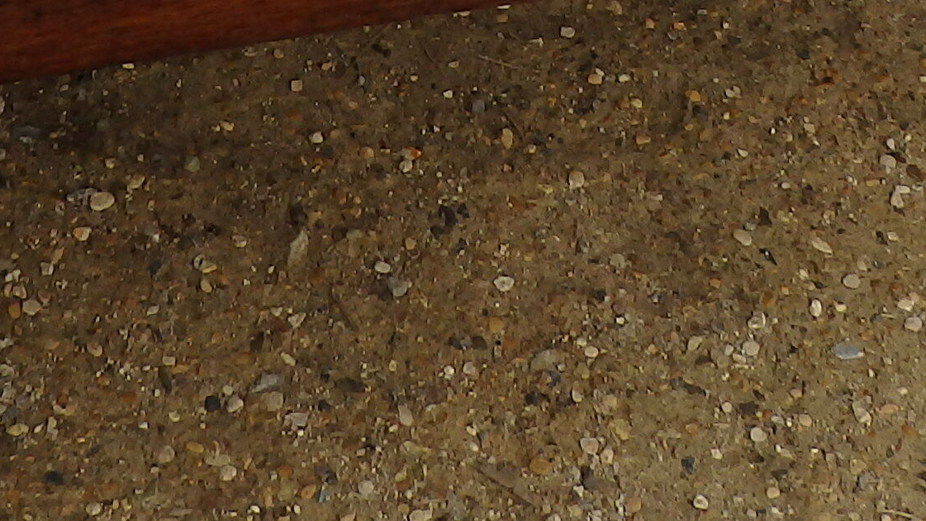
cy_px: -621
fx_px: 2749
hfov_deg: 19.1
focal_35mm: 112
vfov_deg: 9.8
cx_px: 428
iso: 125
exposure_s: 1/800
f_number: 3
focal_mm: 4.5
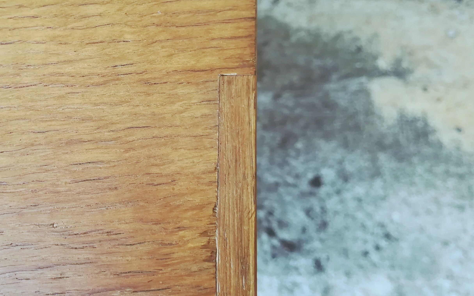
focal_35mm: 45
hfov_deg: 42.9
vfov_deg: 28.5
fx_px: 581
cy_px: 118
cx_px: 115
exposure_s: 1/33.3
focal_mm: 3.83
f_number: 2.2
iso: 80
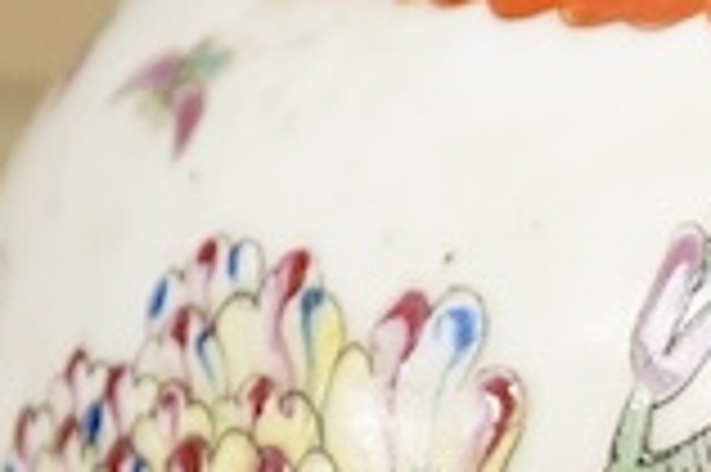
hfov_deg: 6.3
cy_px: 841
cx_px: 1316
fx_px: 6313
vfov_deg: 4.2
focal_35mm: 320
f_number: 5
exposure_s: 1/125
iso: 2000
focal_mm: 30
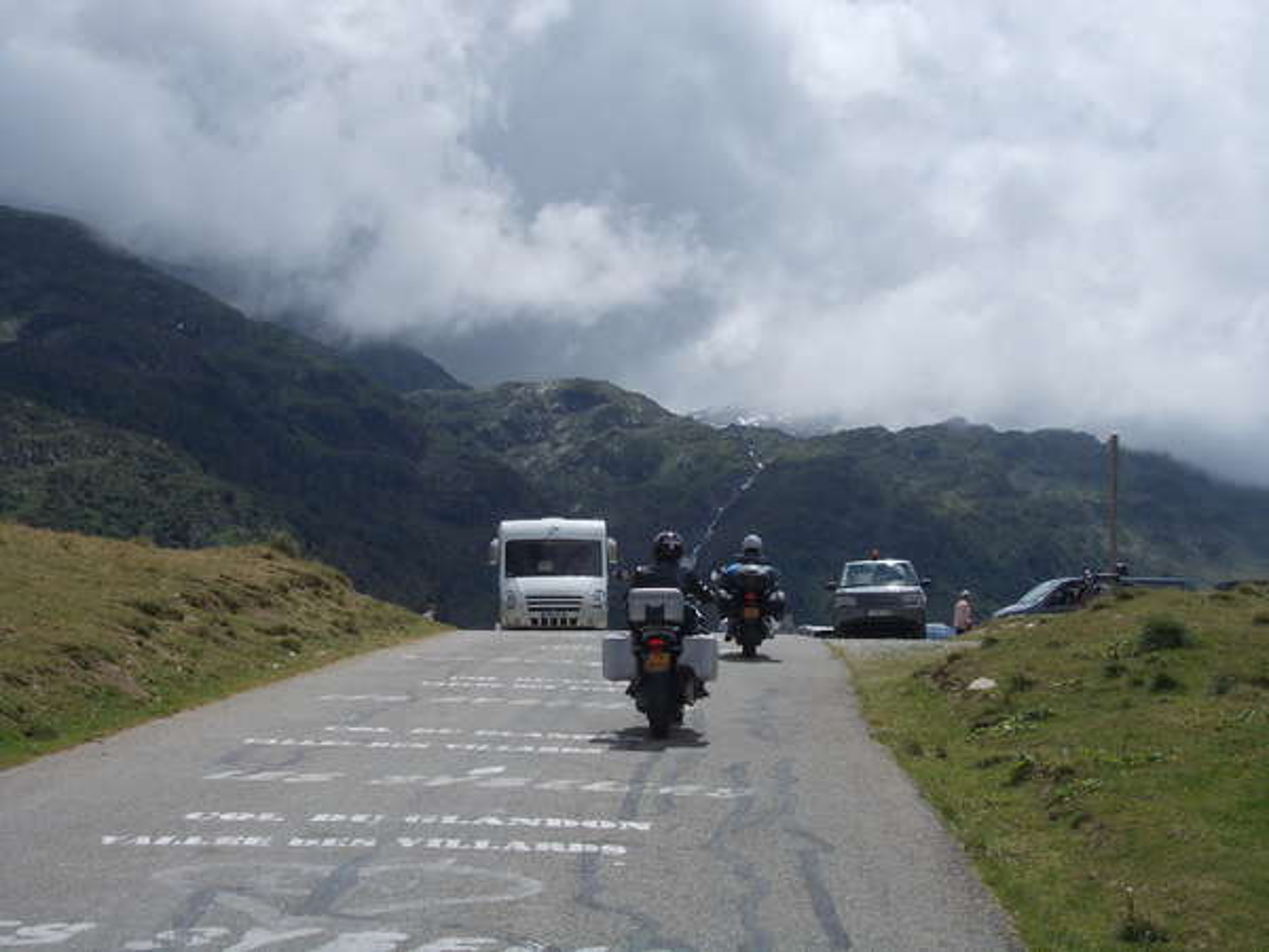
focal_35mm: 60
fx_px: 2200
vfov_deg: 24.4
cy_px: 476
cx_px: 634
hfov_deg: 32.2
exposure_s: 1/400
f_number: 8
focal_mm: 8.5
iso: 80
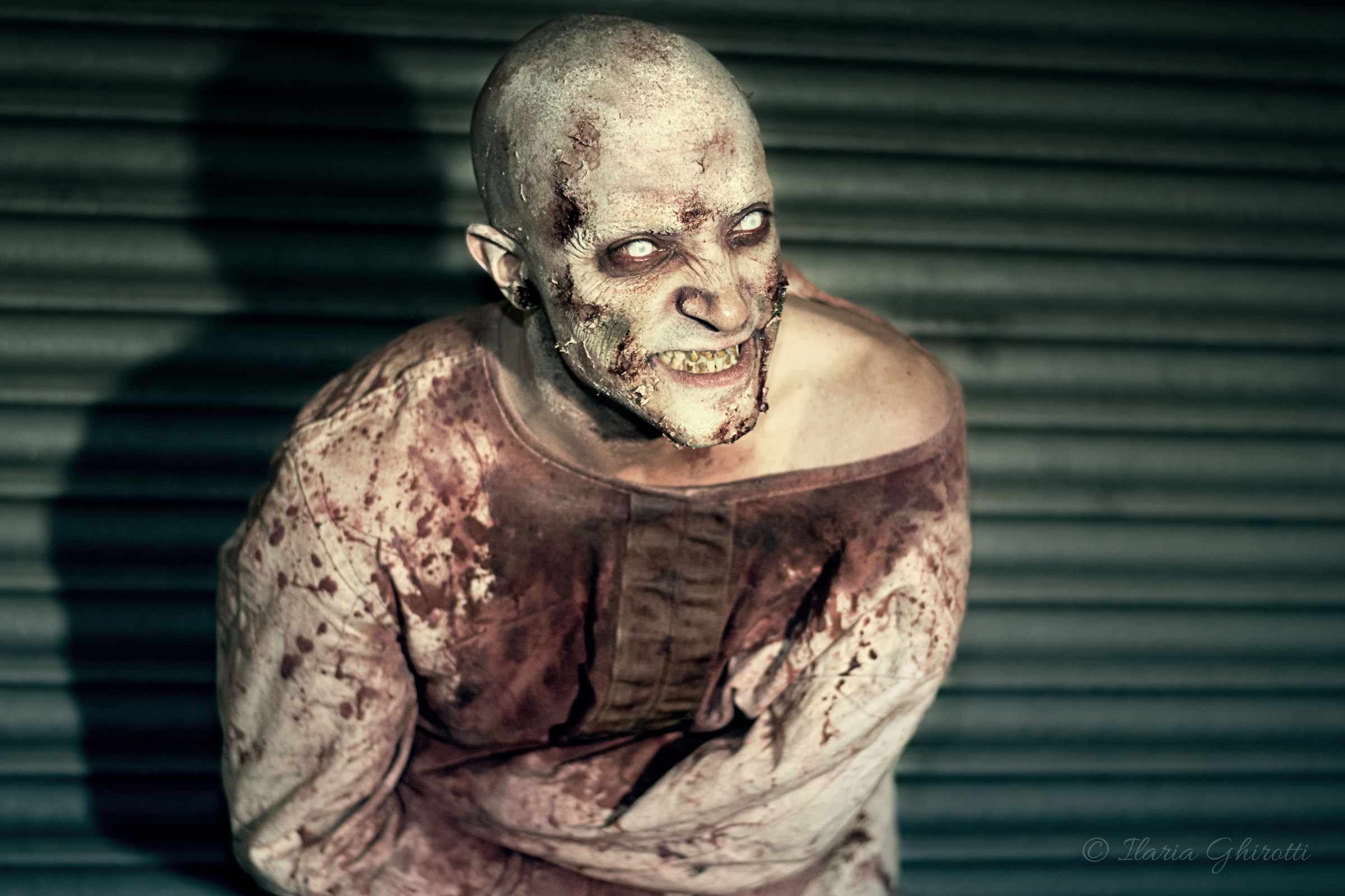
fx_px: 2802
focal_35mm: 75
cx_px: 672
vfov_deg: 18.2
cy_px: 448
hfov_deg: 27.0
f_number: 1.8
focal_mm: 50
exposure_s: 1/200
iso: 800
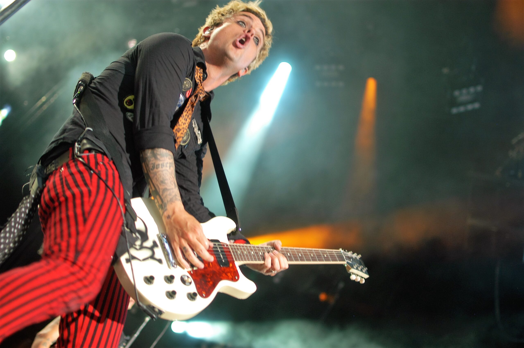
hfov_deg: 37.9
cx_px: 262
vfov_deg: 25.7
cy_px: 174
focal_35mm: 52
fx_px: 763
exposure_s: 1/100
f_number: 1.8
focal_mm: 35
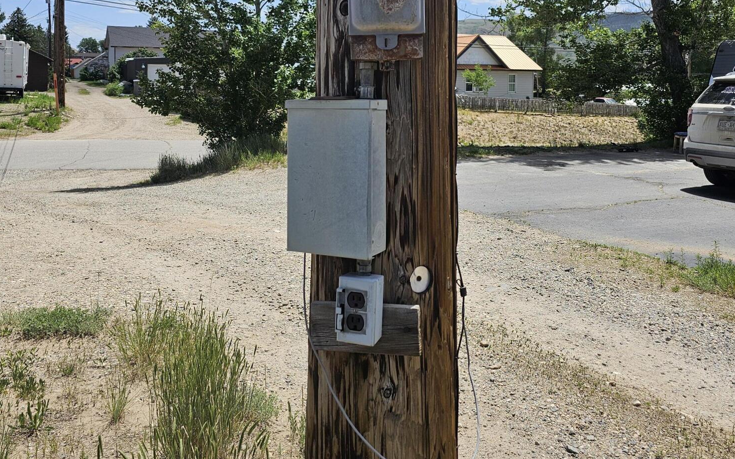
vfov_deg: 37.2
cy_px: 105
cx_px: 370
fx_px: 661
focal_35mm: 33
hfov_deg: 58.2
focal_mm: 6.3
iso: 16
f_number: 1.7
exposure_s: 1/1325
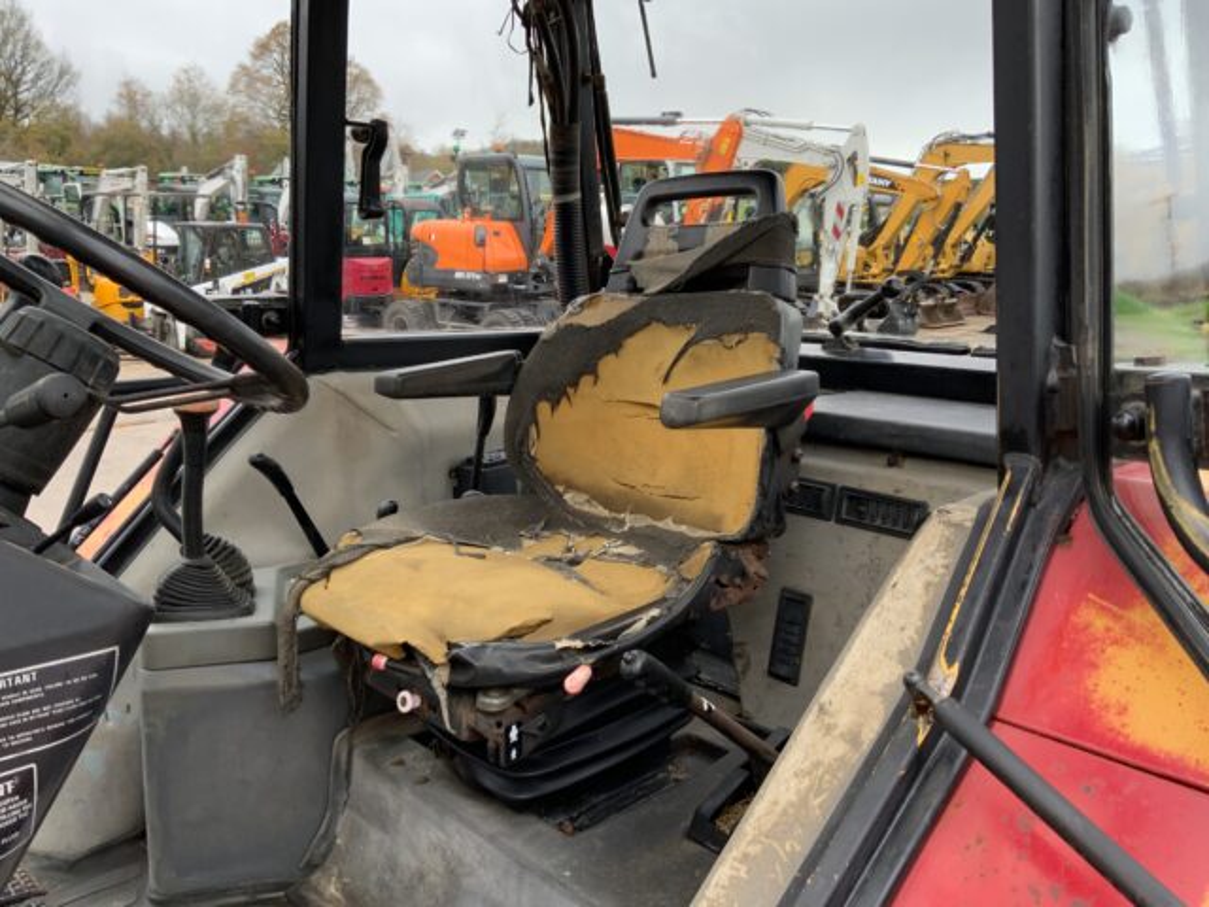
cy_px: 454
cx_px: 604
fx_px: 1013
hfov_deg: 61.7
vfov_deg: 48.2
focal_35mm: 29
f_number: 1.8
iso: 32
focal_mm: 3
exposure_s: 1/122
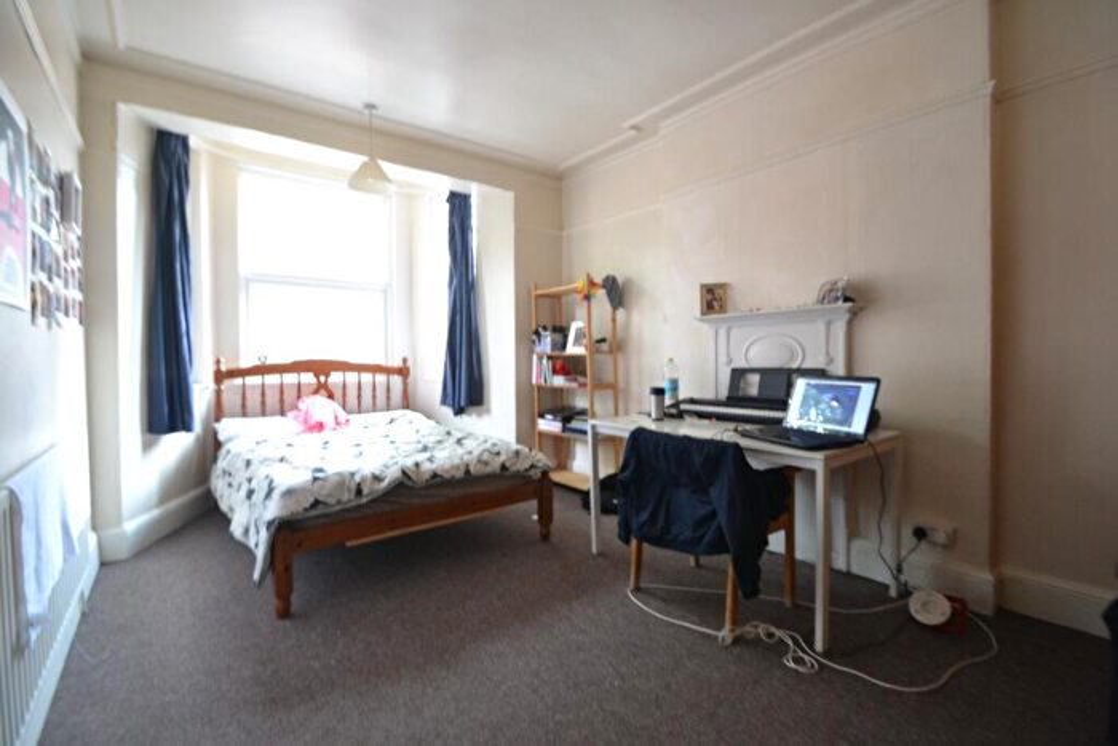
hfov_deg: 100.4
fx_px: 466
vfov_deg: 77.4
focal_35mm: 15
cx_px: 559
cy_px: 373
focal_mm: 10
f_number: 3.5
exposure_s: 1/8
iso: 800
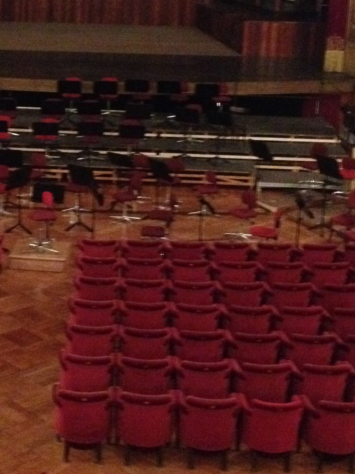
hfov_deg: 18.6
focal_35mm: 78
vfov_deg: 24.8
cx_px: 43
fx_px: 1067
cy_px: 131
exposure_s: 1/15
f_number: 2.4
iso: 800
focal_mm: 4.28
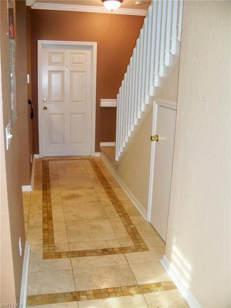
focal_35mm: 35
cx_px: 116
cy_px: 154
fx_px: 311
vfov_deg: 52.6
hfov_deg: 40.7
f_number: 3.5
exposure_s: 1/30
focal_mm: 6.2
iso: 200
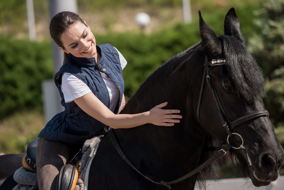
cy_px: 95
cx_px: 142
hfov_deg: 11.4
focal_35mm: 180
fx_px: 1420
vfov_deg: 7.6
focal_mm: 180
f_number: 3.5
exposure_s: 1/3200
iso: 320
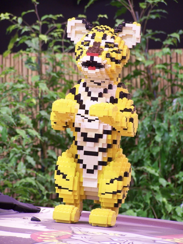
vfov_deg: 9.5
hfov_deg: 7.1
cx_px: 92
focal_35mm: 209
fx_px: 1473
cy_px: 122
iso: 80
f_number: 3.2
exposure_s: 1/2
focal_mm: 34.6
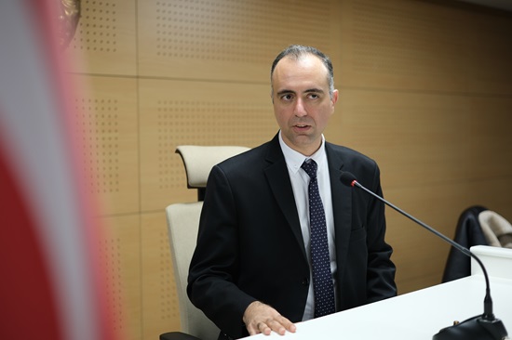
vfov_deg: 27.0
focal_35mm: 50
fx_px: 711
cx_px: 256
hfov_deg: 39.6
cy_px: 170
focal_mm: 33
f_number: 1.4
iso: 160
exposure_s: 1/80
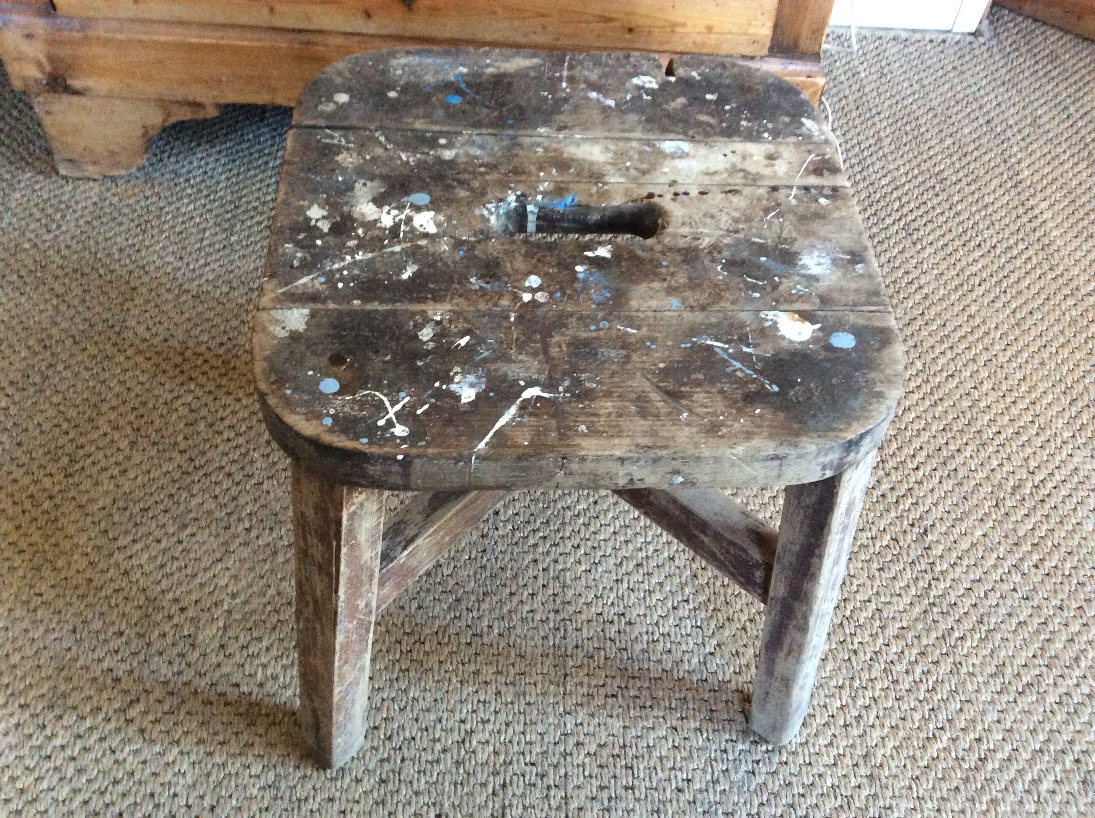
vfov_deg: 44.1
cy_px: 409
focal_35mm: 32
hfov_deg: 56.9
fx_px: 1011
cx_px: 548
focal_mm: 3.3
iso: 250
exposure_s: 1/17
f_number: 2.4
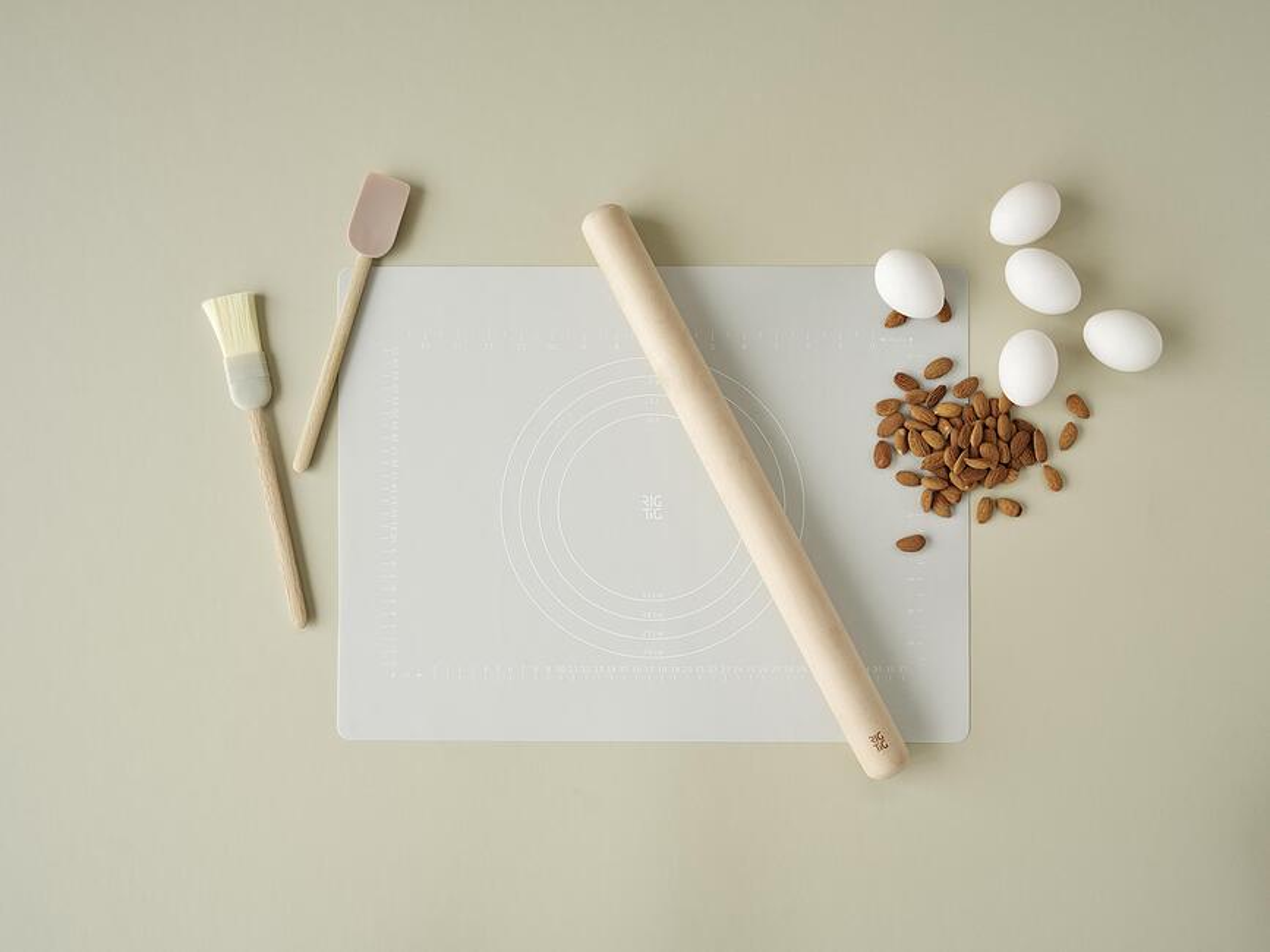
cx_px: 635
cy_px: 476
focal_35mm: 36
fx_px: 1321
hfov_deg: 51.4
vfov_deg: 39.6
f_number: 11
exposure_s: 1/2.5
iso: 100
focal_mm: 45
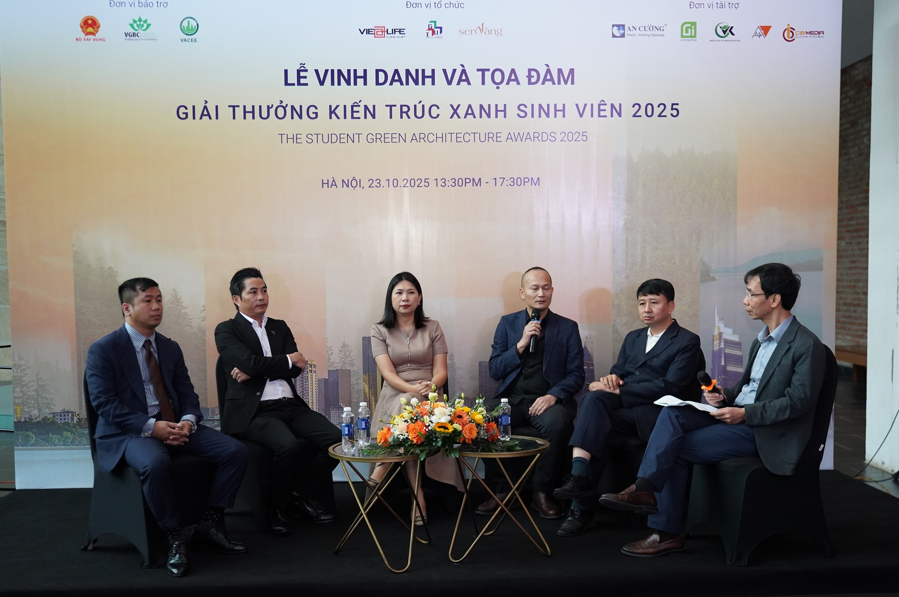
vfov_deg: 41.0
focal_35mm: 32
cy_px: 298
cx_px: 450
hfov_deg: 58.8
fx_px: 798
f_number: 2.8
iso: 2500
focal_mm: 32
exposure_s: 1/200
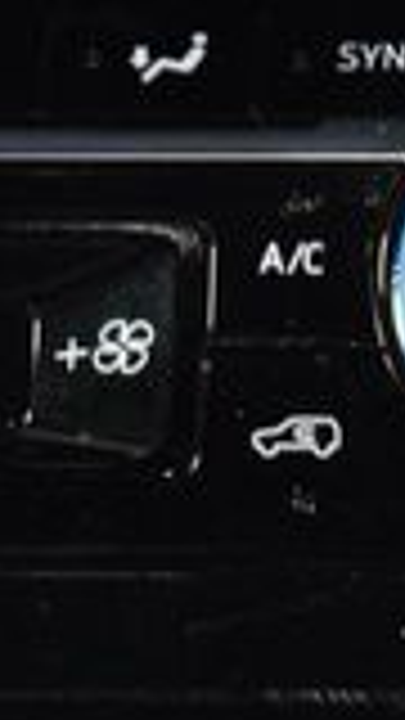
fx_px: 8400
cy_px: 344
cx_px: -81
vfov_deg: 4.9
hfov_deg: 2.8
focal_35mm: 440
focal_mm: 70
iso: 1600
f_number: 4.5
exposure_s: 1/20
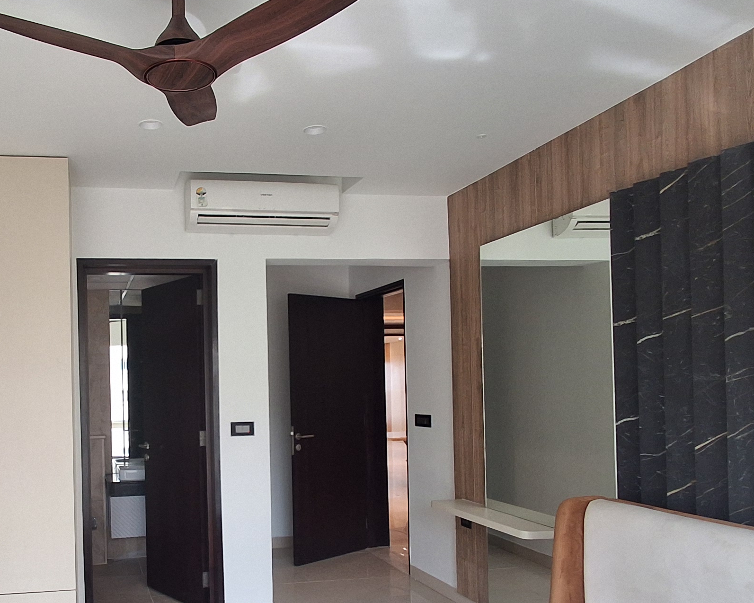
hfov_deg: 53.8
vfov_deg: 45.3
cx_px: 214
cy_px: 383
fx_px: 714
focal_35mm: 32
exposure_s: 1/50
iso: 64
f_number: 2.2
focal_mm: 1.64
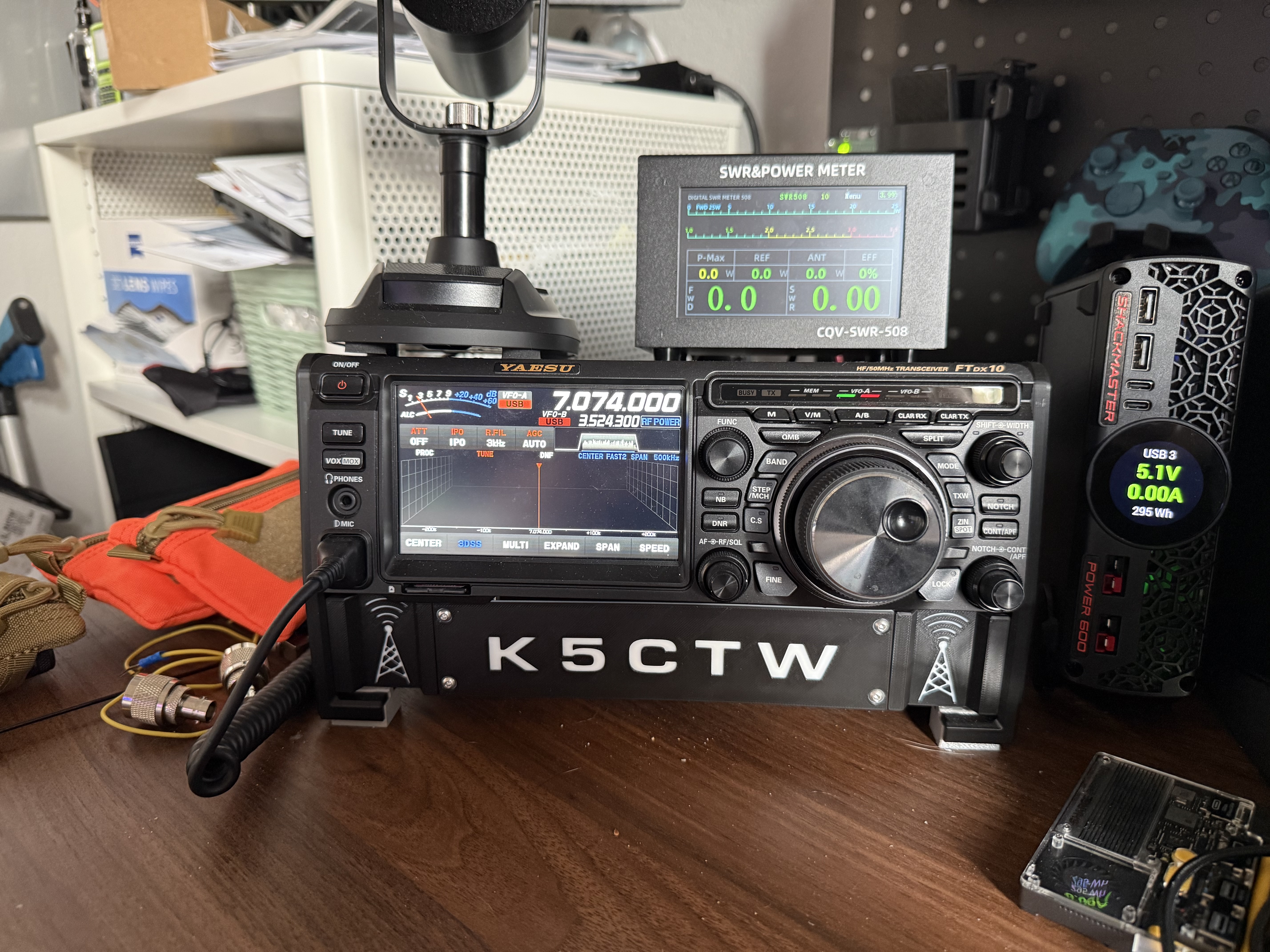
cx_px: 635
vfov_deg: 56.8
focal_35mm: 24
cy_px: 476
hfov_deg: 71.6
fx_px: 881
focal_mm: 6.76
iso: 400
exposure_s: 1/50
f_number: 1.78
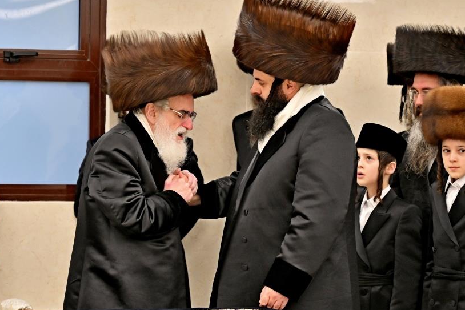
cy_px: 155
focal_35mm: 181
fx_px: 2338
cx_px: 232
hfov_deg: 11.4
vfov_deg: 7.6
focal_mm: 96
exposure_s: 1/400
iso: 640
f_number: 4
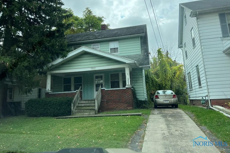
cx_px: 113
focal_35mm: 28
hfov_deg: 65.5
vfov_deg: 46.3
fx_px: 179
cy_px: 65
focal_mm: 5.7
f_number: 1.5
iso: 50
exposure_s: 1/1029
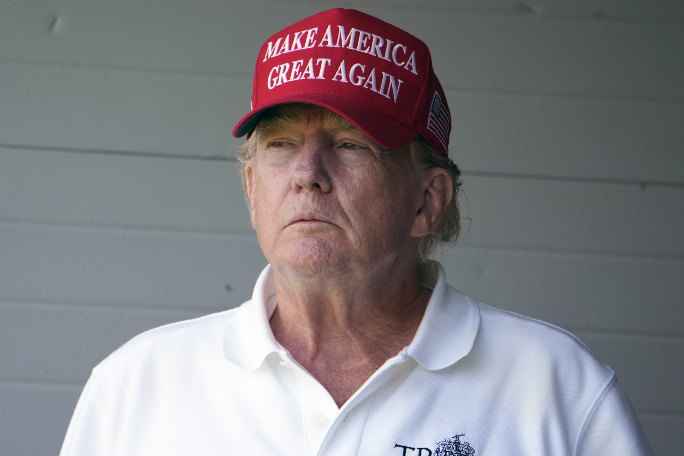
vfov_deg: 1.5
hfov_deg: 2.3
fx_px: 17100
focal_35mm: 900
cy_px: 228
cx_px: 342
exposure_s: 1/1000
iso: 1000
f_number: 6.3
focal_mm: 600
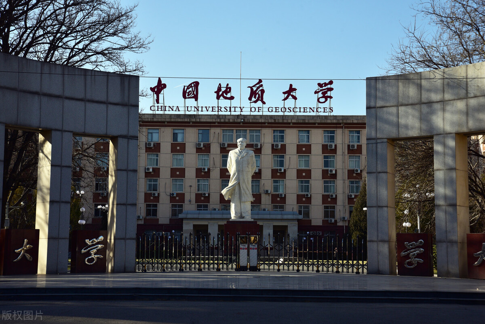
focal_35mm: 60
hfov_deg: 33.4
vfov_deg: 22.6
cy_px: 162
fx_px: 809
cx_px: 242
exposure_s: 1/500
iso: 200
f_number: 10
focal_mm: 60
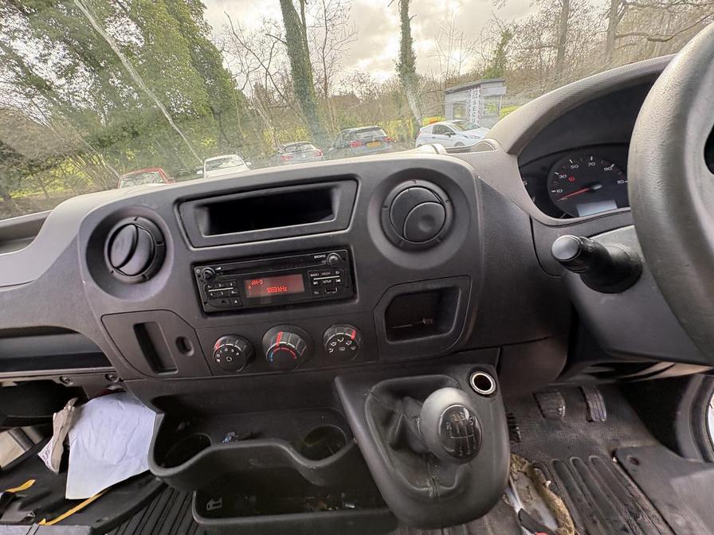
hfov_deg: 102.1
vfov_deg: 85.7
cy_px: 268
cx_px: 357
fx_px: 289
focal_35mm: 14
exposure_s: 1/140
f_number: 2.2
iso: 125
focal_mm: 2.22
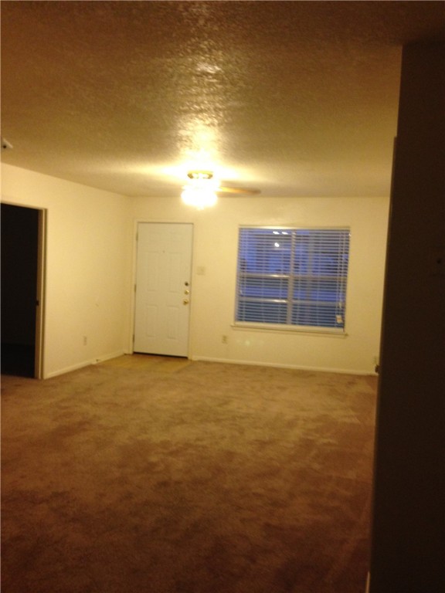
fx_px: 566
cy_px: 296
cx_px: 222
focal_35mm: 33
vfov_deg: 55.4
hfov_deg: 42.9
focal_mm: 4.12
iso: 160
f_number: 2.4
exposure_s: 1/20
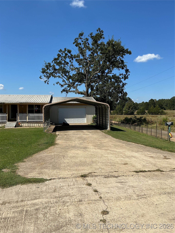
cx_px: 88
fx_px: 195
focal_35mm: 29
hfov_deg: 48.2
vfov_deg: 61.7
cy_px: 116
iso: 25
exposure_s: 1/2667
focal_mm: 3
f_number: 1.8
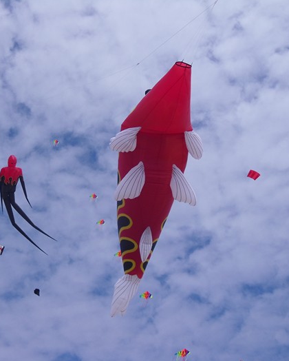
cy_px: 181
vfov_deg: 37.3
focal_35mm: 50
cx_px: 62
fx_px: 534
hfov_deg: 29.6
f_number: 10
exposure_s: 1/224
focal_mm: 6.81
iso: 80
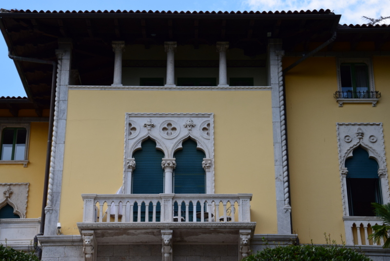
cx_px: 195
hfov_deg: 26.0
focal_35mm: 78
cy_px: 130
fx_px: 845
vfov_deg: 17.5
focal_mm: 52
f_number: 10
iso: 400
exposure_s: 1/320
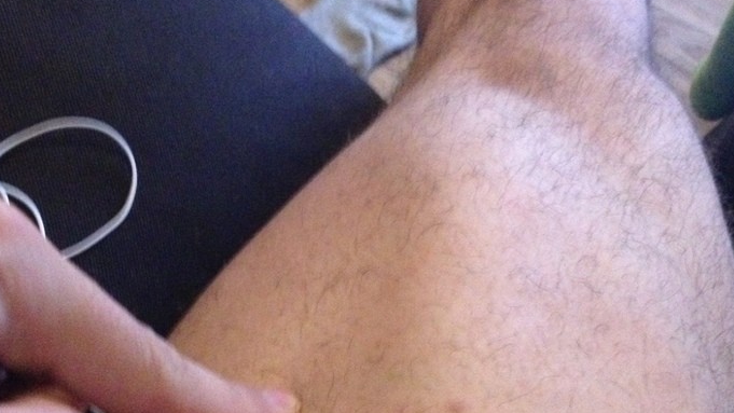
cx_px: 344
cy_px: 238
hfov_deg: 37.2
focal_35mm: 56
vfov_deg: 21.4
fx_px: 1090
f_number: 2.4
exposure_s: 1/17
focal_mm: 4.28
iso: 800
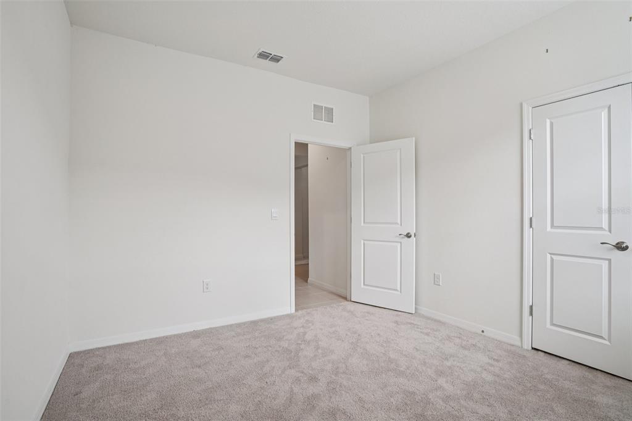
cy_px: 210
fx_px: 298
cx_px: 316
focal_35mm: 17
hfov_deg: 93.3
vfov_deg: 70.4
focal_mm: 17
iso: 320
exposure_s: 1/30
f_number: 8
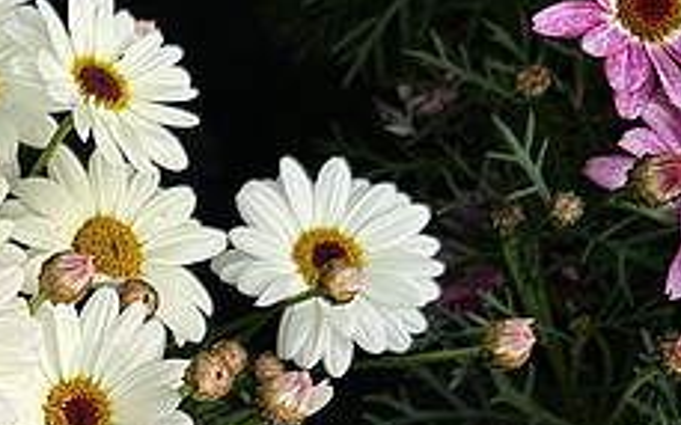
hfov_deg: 20.8
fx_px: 1651
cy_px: 624
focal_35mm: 89
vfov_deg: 13.8
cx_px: -247
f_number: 1.78
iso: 80
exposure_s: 1/4348
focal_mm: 6.86
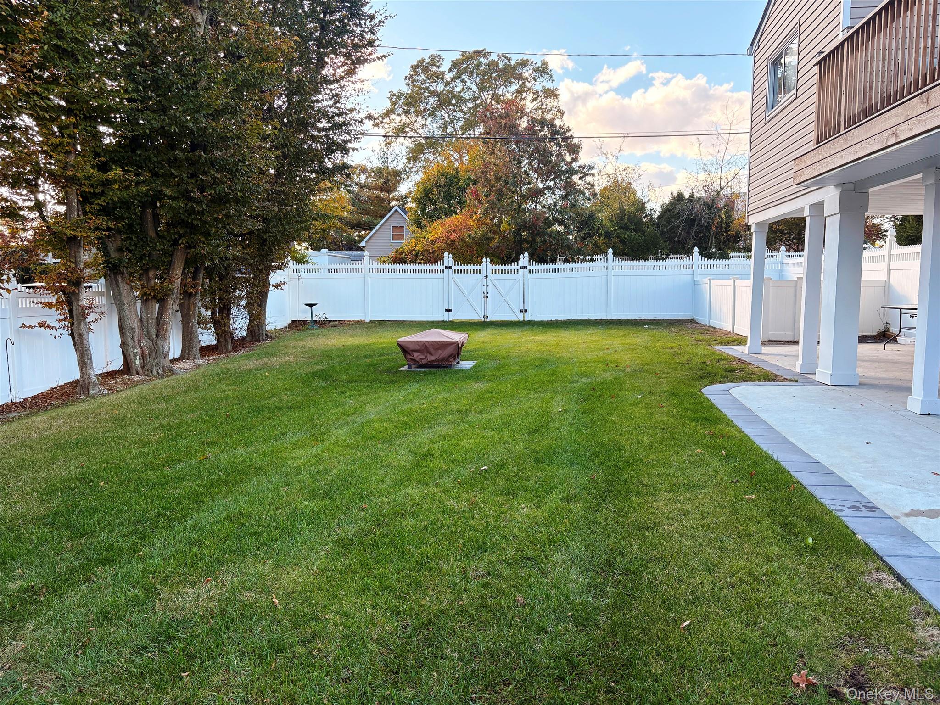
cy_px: 352
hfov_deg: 67.3
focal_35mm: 26
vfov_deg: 53.1
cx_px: 470
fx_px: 706
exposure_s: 1/404
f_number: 1.6
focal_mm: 5.96
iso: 64
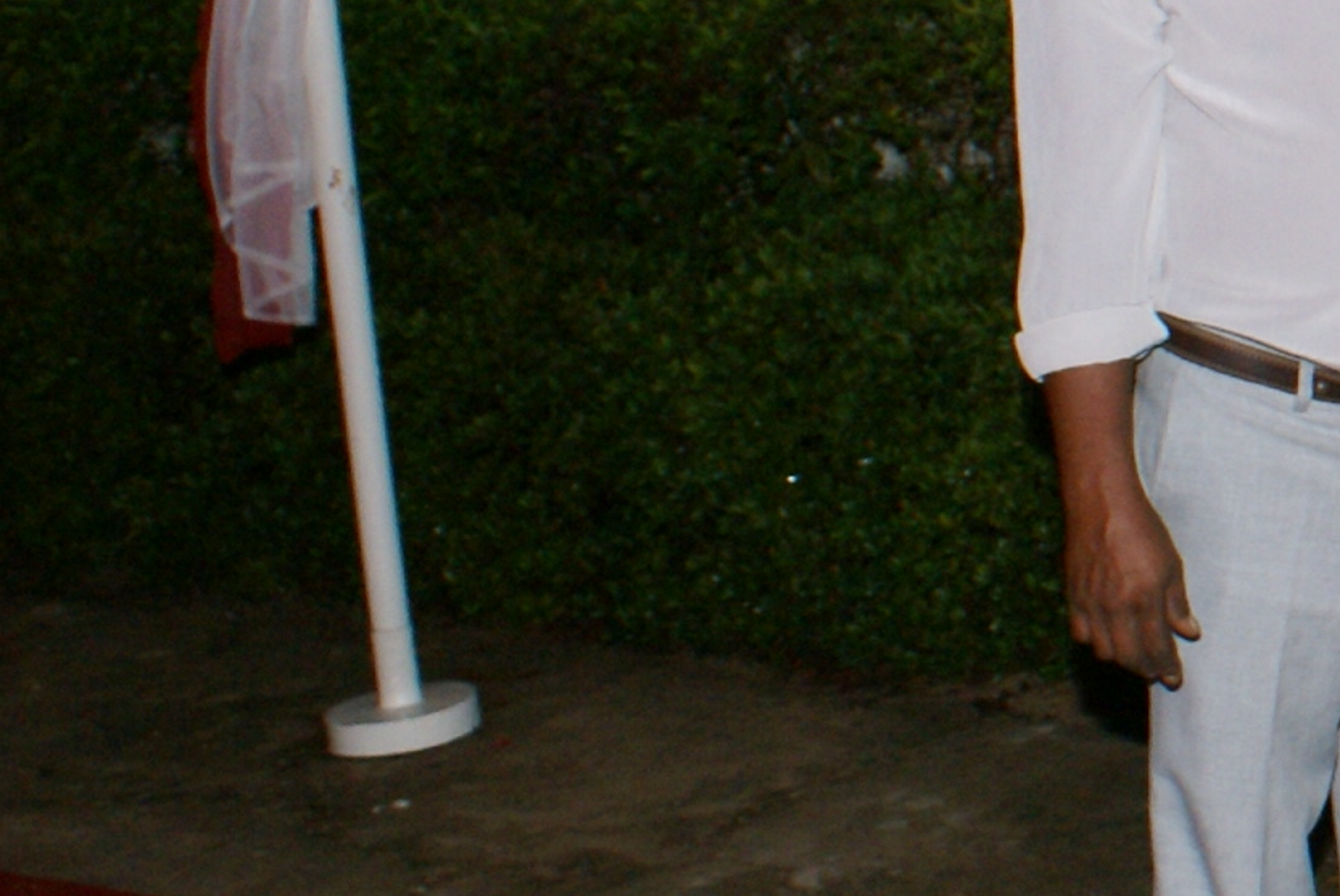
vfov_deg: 14.4
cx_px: 2165
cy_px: 68
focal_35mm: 94
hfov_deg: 18.5
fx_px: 3501
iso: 400
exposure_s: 1/60
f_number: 5.6
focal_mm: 18
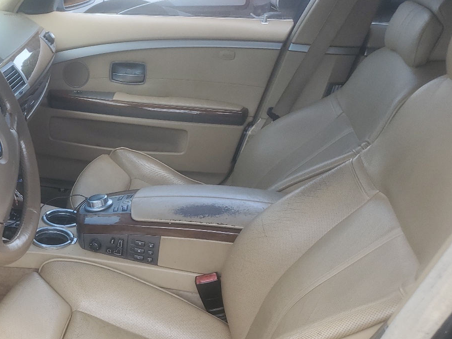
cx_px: 62
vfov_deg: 30.8
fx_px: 601
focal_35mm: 46
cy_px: 266
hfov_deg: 38.9
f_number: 1.5
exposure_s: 1/370
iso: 50
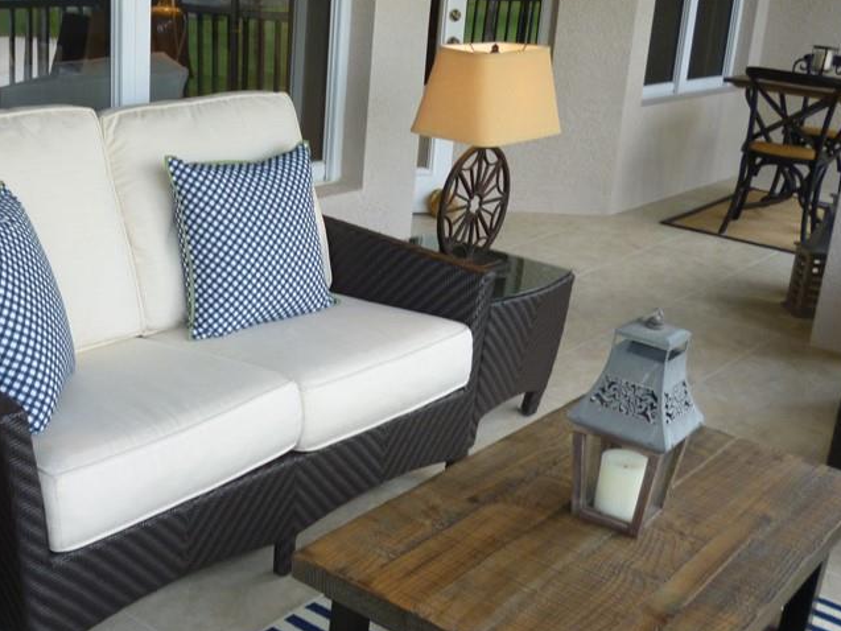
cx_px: 242
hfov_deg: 41.2
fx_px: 1093
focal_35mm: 45
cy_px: 308
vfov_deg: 32.2
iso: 100
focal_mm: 5
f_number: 3.1
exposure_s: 1/60
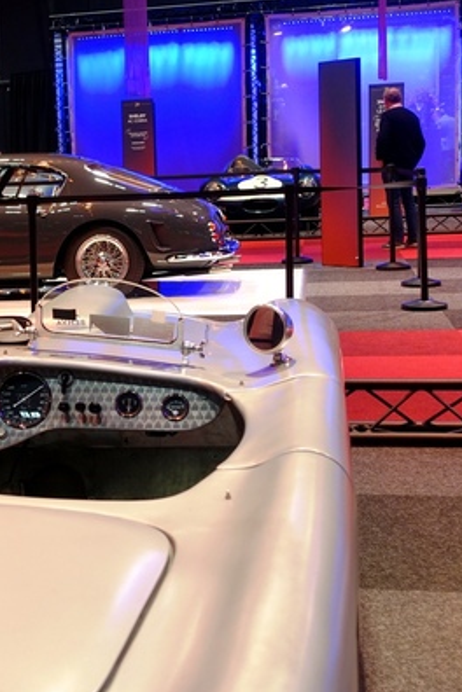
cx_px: -43
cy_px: 346
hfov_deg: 20.9
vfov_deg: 32.4
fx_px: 1193
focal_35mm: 62
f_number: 2.8
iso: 400
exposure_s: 1/50
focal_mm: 14.9
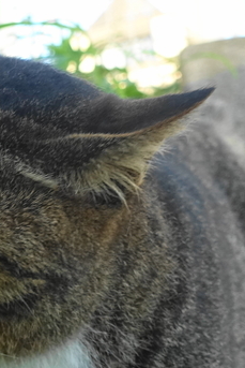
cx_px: -47
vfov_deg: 24.2
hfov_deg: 15.7
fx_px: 857
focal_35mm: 84
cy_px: 201
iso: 400
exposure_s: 1/250
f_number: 3.2
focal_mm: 8.8
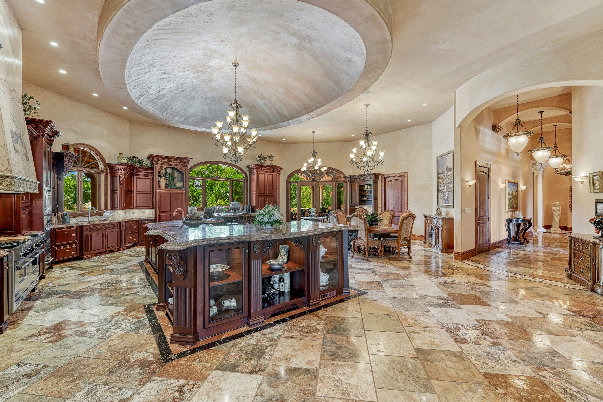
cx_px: 302
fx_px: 235
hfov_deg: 104.2
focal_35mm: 14
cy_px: 201
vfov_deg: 81.2
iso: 400
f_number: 8
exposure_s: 1/40
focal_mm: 14
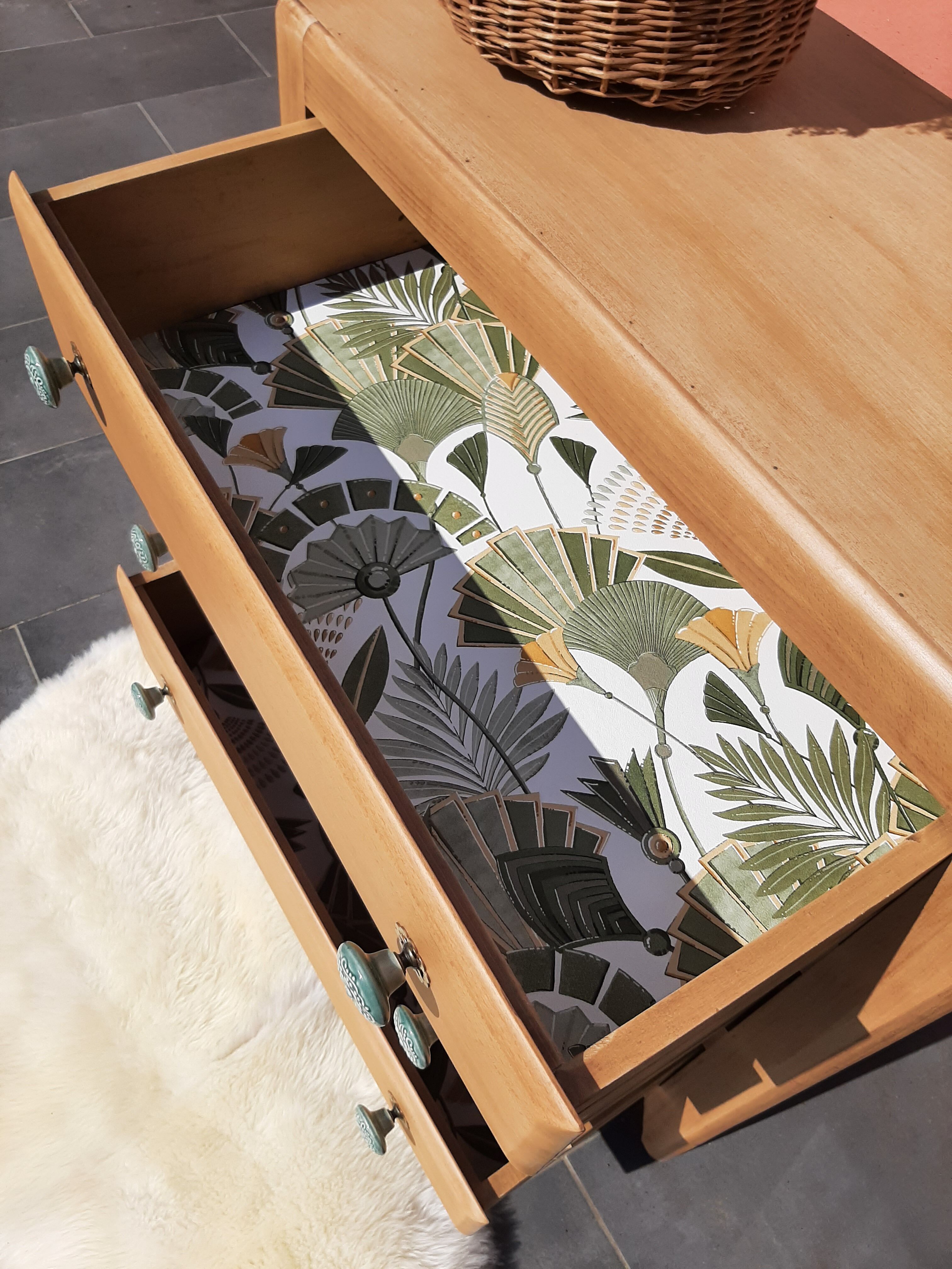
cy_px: 634
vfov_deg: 67.3
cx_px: 476
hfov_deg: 53.1
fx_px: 953
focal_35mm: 26
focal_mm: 3.93
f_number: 1.7
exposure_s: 1/5000
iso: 40
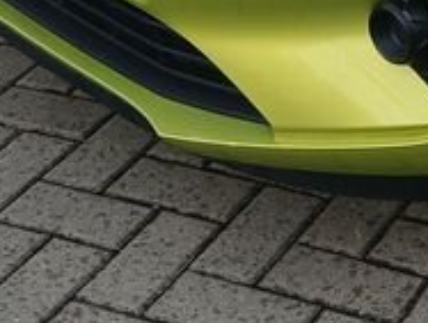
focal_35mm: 142
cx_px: 604
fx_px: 1759
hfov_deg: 13.2
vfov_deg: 9.4
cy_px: -444
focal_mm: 3.98
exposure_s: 1/158
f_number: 1.8
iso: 20
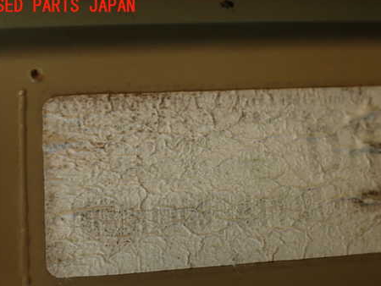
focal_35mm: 40
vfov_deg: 35.7
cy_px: 186
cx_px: 235
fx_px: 440
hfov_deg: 46.4
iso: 100
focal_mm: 5.4
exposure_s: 1/60
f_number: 2.3
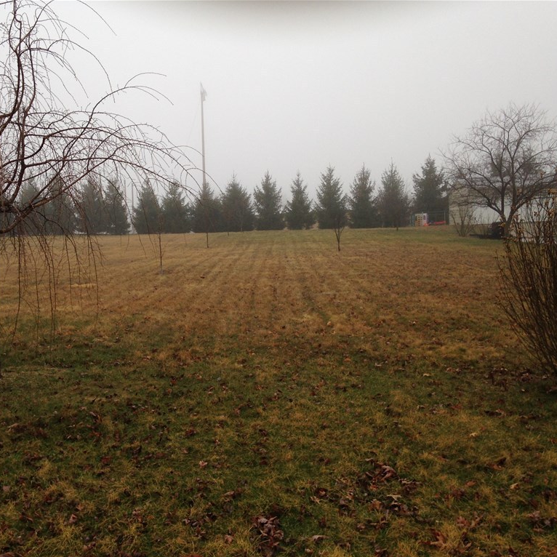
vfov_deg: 42.8
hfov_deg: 42.3
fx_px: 710
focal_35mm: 39
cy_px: 278
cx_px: 191
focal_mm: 4.12
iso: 50
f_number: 2.4
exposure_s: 1/174
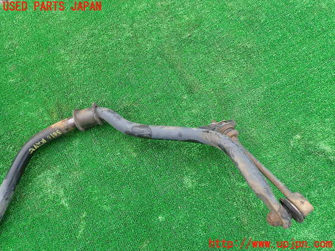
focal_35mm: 25
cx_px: 168
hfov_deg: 69.4
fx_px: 242
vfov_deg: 54.9
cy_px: 126
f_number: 2.8
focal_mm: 4.5
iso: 100
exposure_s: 1/200
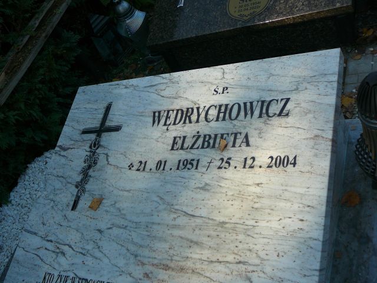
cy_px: 142
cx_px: 188
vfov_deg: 33.6
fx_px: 468
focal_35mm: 43
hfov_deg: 43.9
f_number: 3.2
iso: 80
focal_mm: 6.4
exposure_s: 1/500
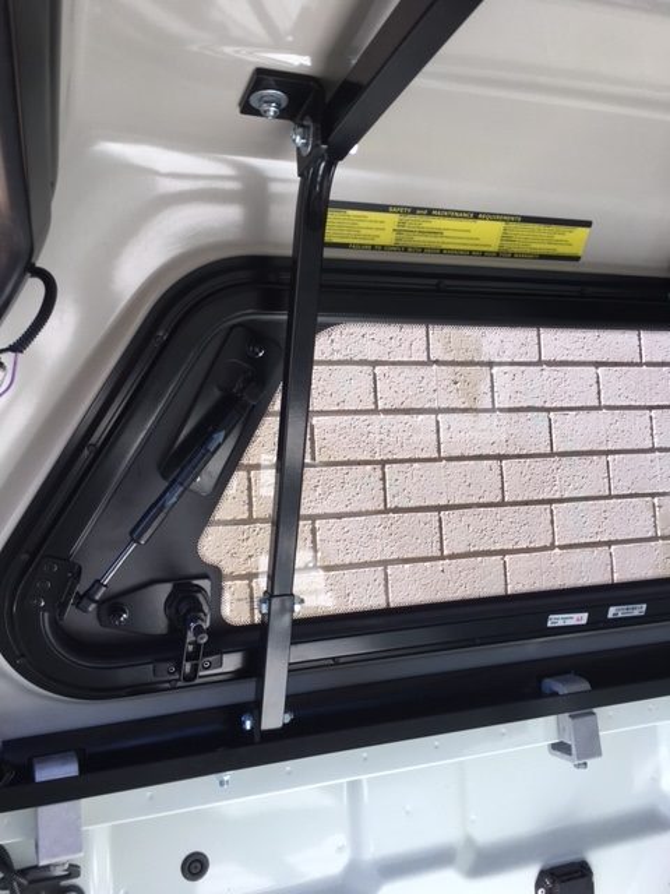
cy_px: 447
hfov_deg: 48.2
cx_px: 335
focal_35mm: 29
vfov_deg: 61.7
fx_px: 748
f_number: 2.2
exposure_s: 1/208
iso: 25
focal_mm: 4.15
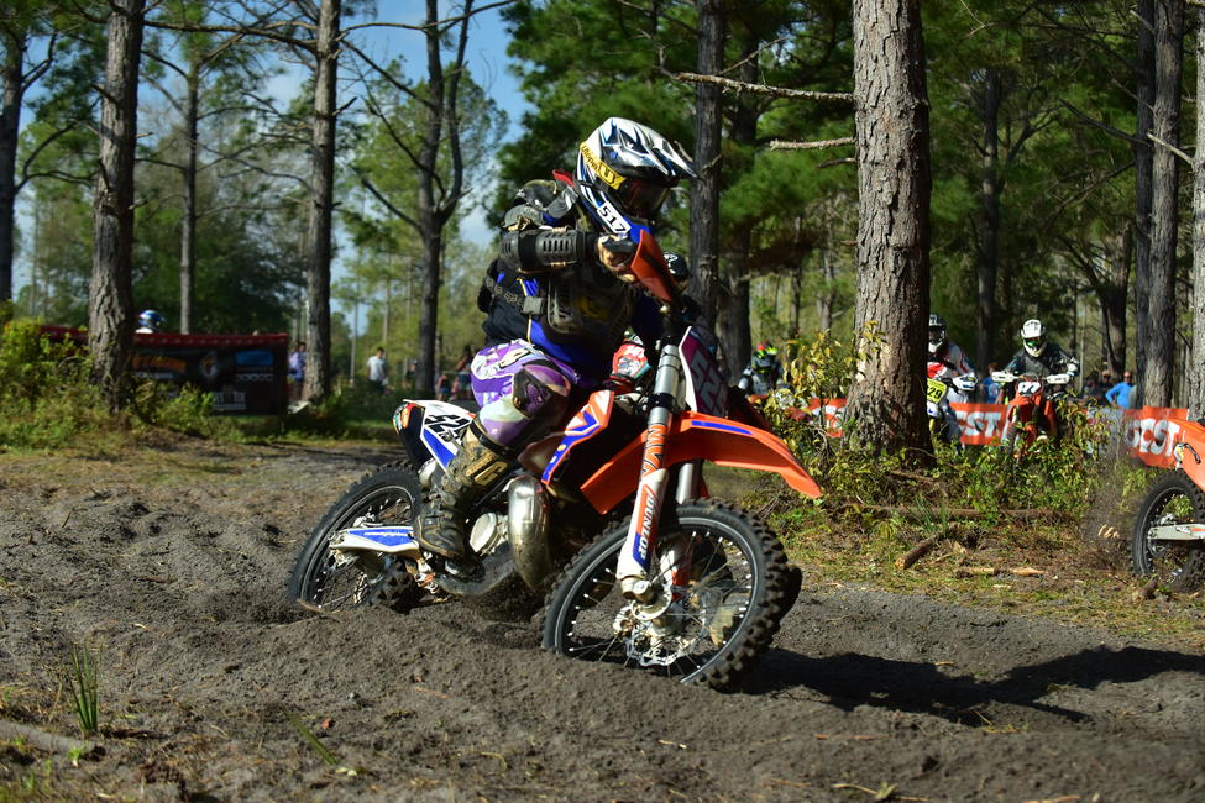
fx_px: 2343
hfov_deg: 28.8
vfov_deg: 19.5
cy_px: 402
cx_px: 602
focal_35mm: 70
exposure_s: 1/1600
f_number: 4.5
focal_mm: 70
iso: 800
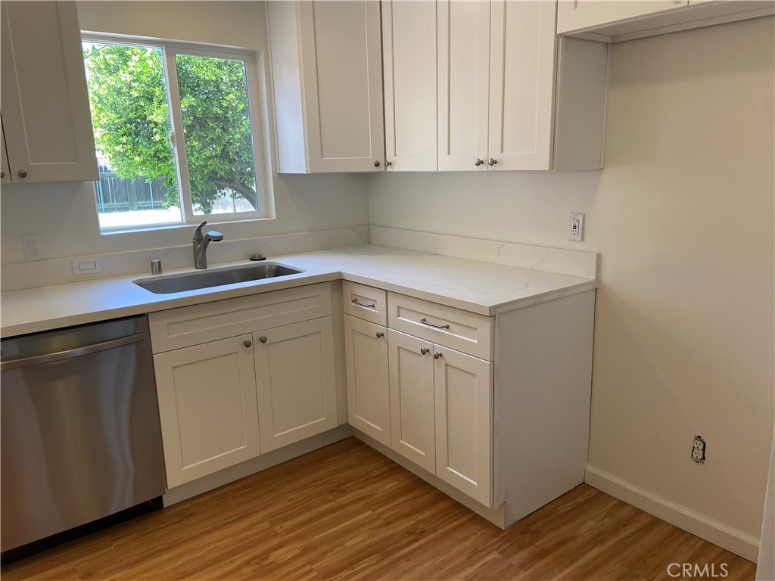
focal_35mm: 26
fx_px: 582
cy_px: 290
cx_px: 388
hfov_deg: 67.3
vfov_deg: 53.1
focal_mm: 4.25
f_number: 1.8
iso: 80
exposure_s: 1/120
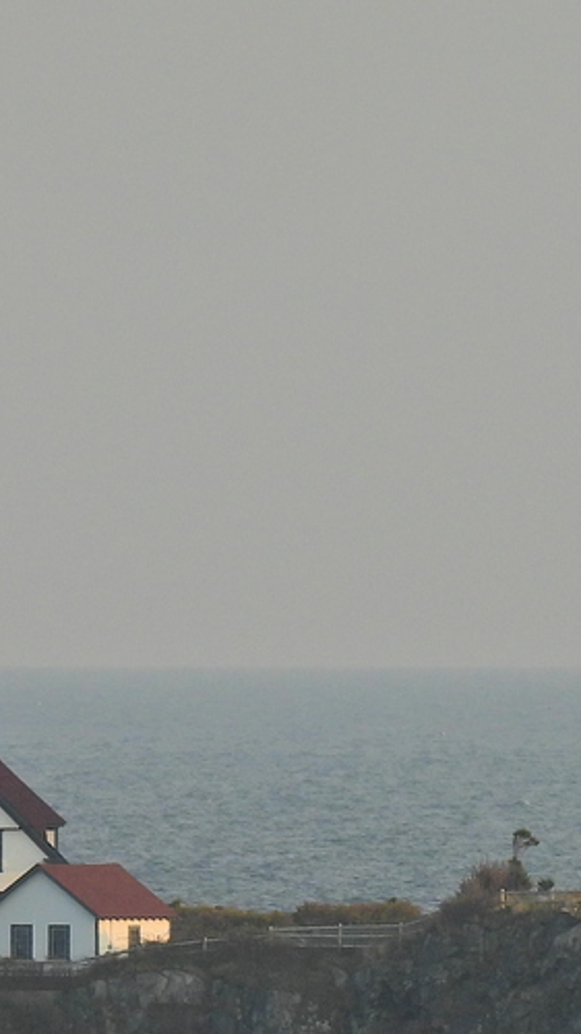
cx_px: 136
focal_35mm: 977
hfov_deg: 1.2
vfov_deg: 2.2
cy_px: 889
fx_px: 26776
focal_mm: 62.5
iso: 100
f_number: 5
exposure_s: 1/500
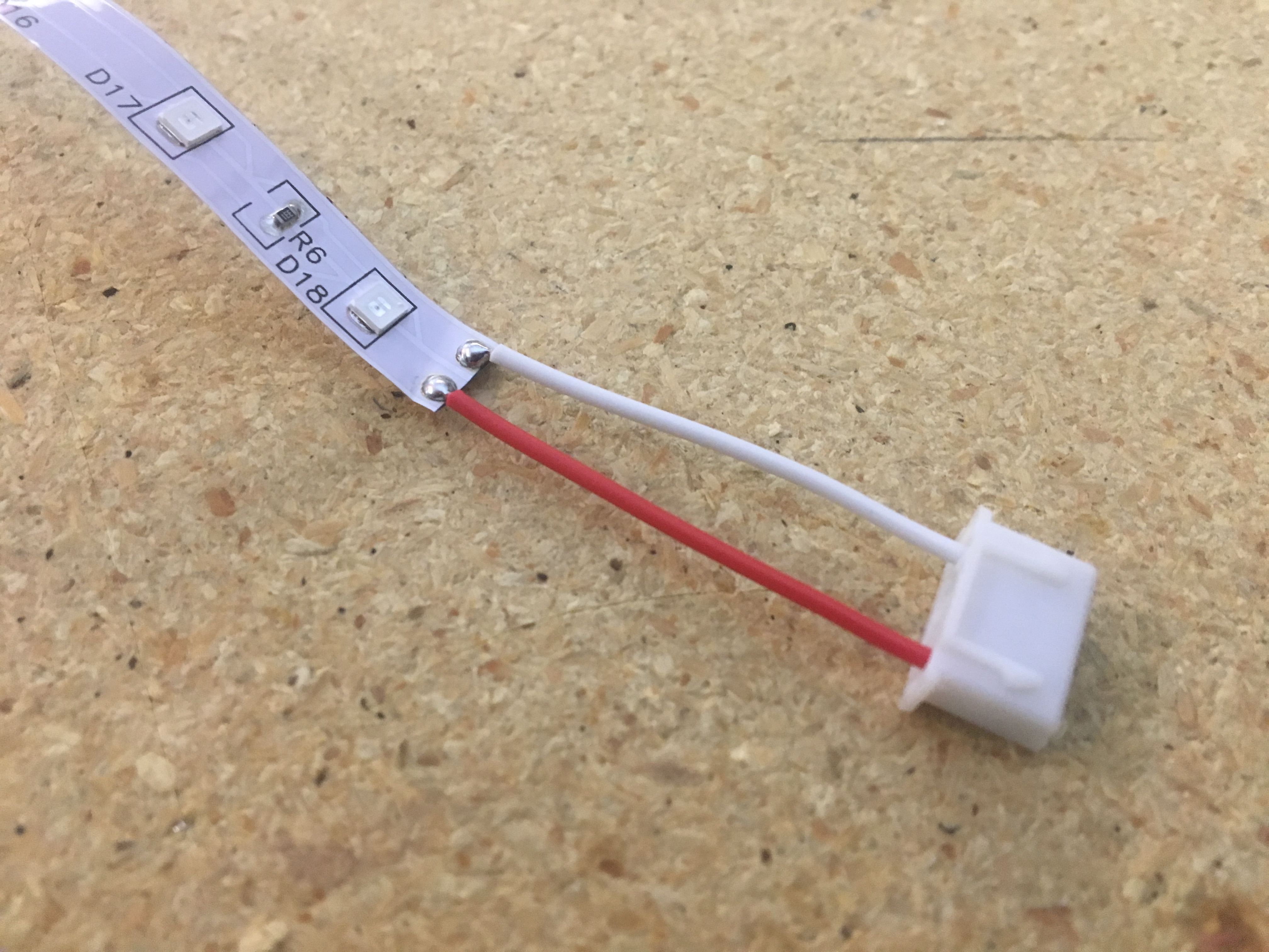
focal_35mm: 29
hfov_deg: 61.7
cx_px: 634
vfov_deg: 48.2
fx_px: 1063
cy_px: 476
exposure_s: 1/30
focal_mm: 4.15
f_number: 2.2
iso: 160
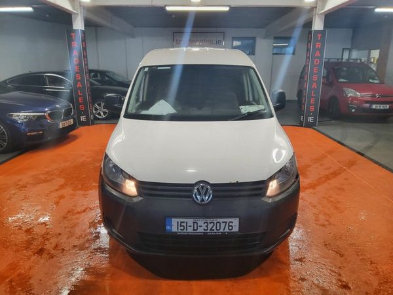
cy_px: 148
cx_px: 196
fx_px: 295
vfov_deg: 53.1
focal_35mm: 26
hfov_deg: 67.3
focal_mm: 3.08
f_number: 2
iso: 200
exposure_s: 1/100
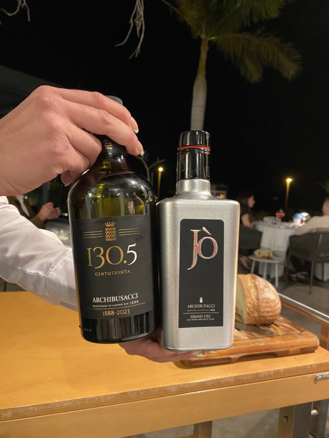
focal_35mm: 26
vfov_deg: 67.3
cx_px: 164
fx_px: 329
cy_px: 219
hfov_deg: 53.1
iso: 500
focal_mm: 4.25
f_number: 1.8
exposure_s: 1/25
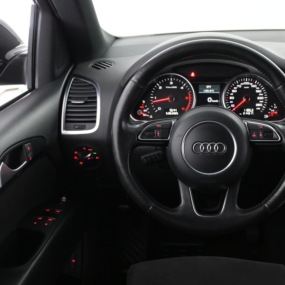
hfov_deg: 37.1
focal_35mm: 45
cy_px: 144
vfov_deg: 37.8
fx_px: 416
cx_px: 205
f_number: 4.2
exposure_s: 1/40
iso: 2800
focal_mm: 23
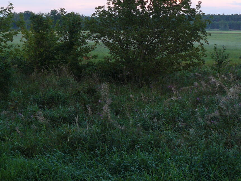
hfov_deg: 32.1
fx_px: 418
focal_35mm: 60
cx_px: 94
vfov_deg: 24.3
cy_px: 58
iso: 100
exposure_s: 1/40
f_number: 2.8
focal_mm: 6
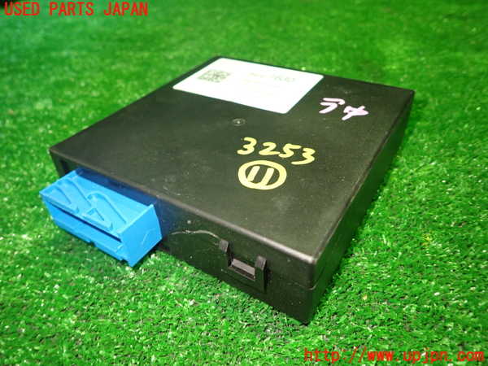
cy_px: 183
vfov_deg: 54.9
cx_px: 244
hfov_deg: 69.4
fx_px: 352
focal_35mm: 25
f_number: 2
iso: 640
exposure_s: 1/30
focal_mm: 4.5
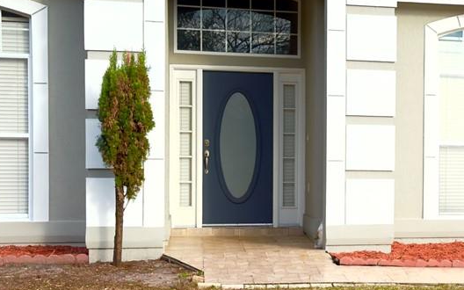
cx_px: 352
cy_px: 139
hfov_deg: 26.4
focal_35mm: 77
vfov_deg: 16.9
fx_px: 974
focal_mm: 6.76
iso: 64
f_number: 1.78
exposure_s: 1/2778
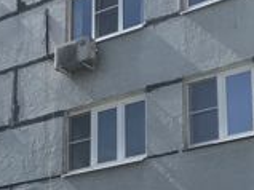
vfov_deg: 12.8
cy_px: 220
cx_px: -176
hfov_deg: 15.4
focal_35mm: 113
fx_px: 829
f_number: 1.8
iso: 20
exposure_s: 1/2336
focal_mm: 3.99
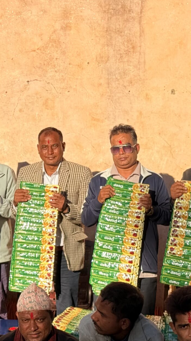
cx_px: -54
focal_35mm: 108
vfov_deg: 19.8
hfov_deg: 11.0
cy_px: 216
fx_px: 973
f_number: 1.78
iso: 80
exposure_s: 1/1715
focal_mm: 6.76
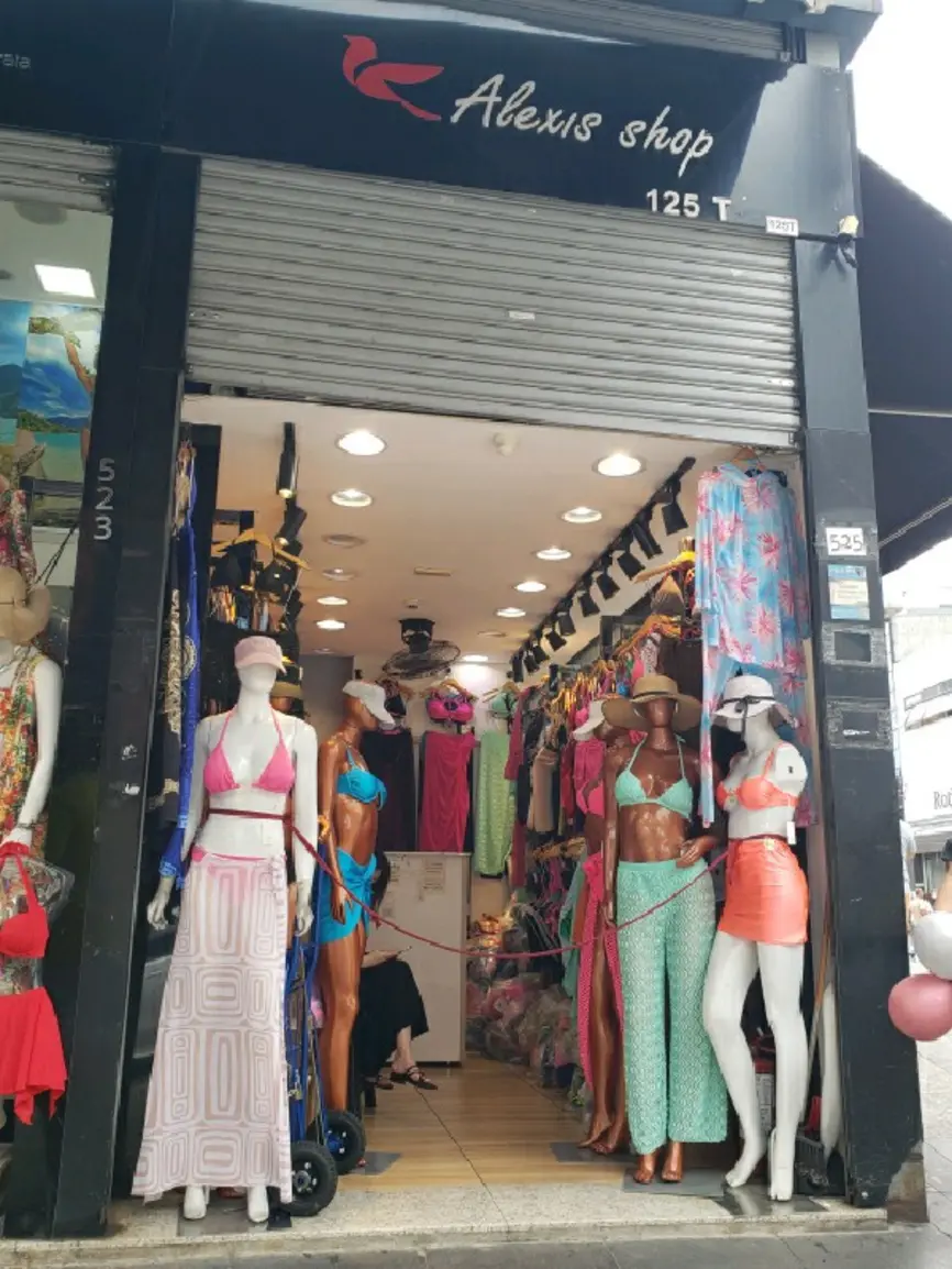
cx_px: 476
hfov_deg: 53.1
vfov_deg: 67.3
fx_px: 953
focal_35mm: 26
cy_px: 634
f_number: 2.4
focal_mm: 4.3
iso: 50
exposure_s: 1/100
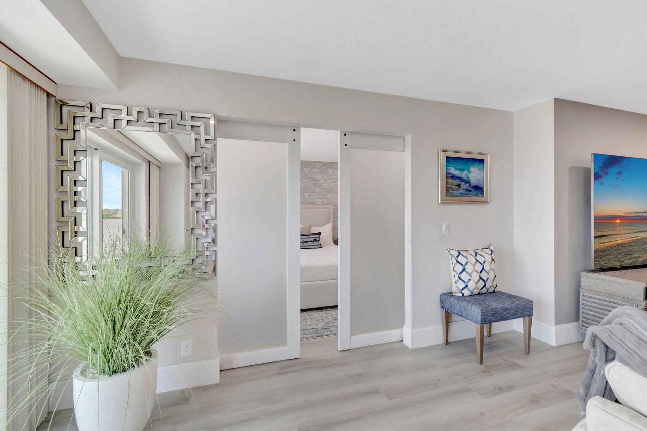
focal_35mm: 15
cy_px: 216
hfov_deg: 100.4
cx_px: 324
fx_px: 269
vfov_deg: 77.3
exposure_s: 1/50
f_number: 8
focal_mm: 10
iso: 1100
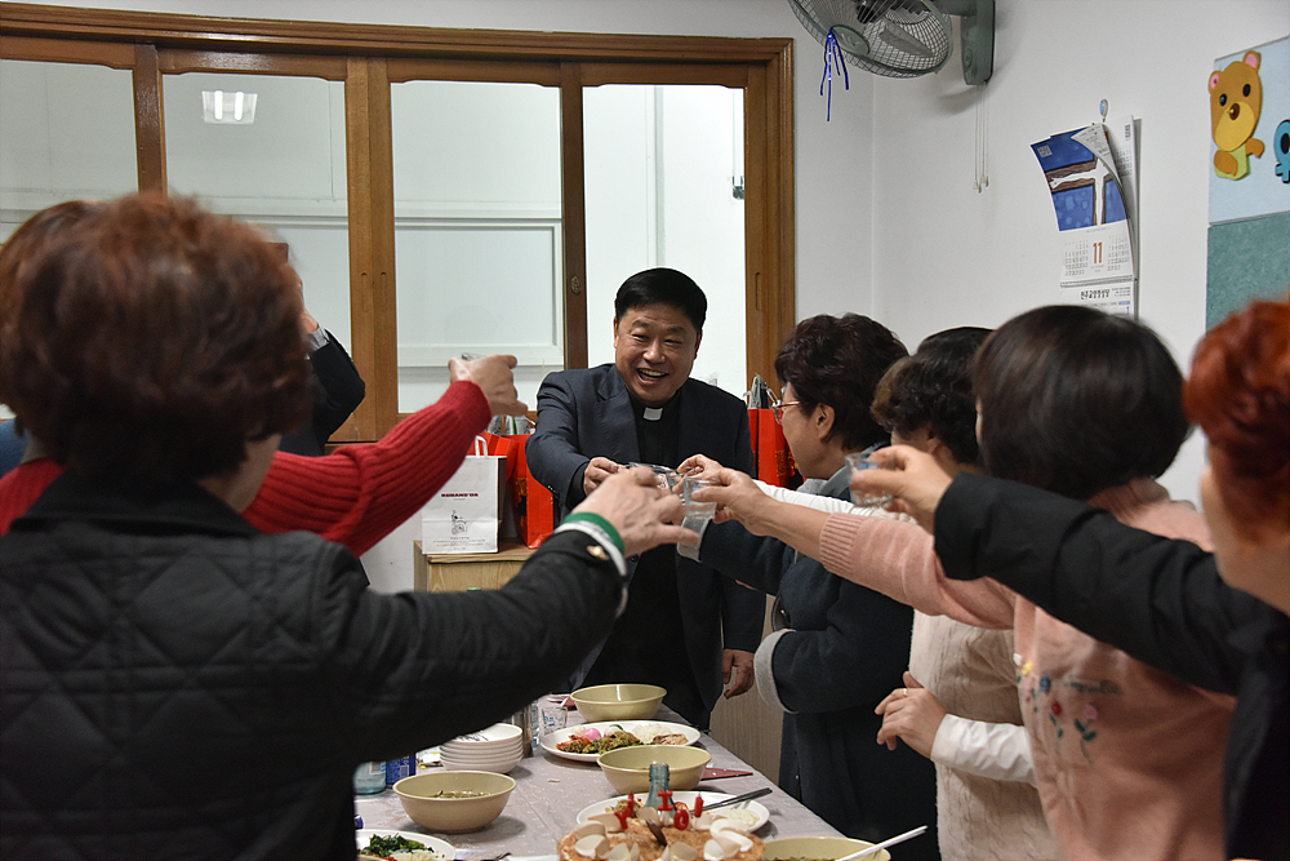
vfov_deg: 26.0
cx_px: 645
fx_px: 1863
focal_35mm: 52
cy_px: 430
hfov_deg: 38.2
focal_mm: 52
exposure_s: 1/125
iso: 3200
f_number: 5.6
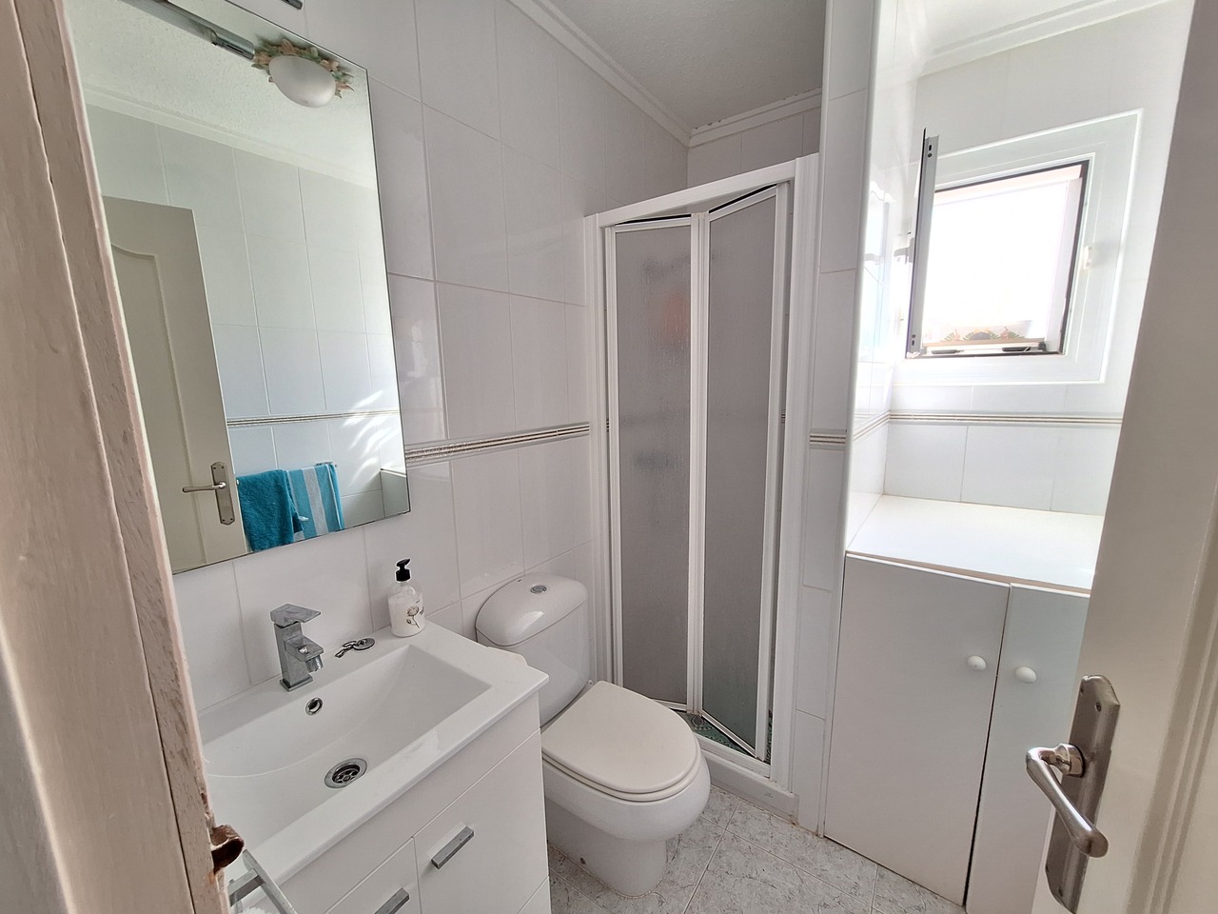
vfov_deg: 89.9
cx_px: 609
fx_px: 457
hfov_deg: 106.2
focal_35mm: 13
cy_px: 457
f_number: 2.2
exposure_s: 1/40
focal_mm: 1.74
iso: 125
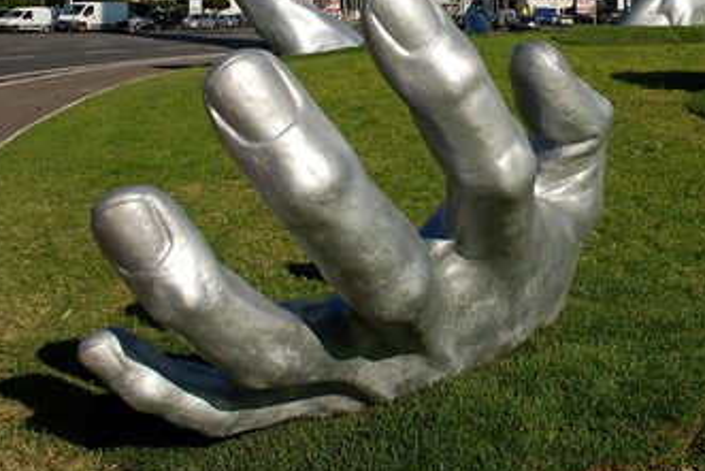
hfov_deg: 38.7
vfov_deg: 26.9
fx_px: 960
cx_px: 571
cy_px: 74
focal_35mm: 49
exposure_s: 1/400
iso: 200
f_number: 10
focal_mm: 18
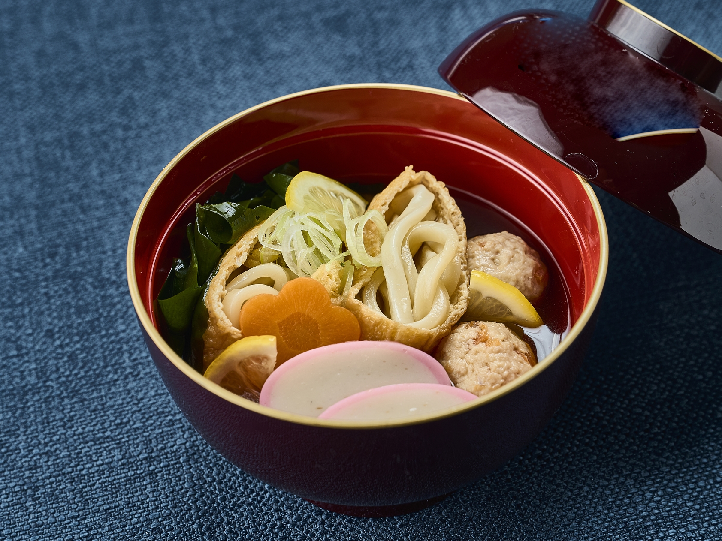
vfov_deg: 19.4
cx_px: 361
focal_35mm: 76
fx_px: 1585
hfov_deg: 25.7
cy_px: 270
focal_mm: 70
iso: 200
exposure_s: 1/100
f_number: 8
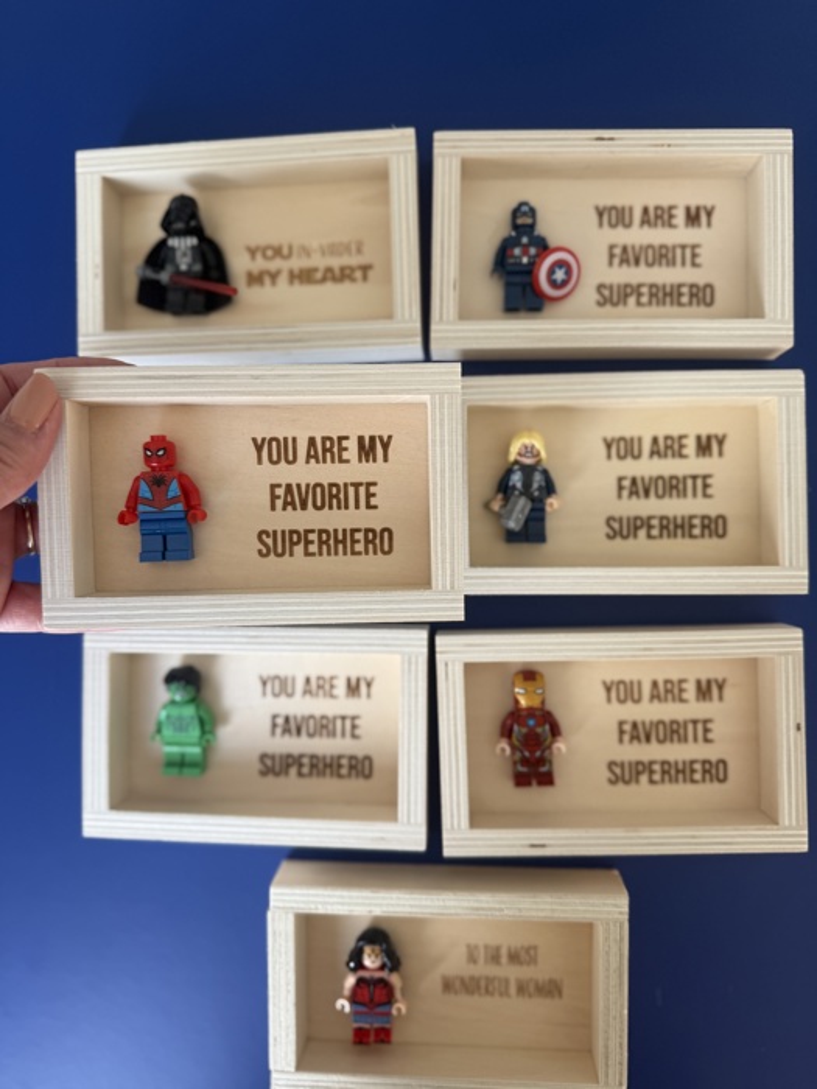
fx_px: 755
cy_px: 544
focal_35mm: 24
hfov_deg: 56.8
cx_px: 408
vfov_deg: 71.6
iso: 64
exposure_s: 1/121
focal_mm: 6.76
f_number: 1.78
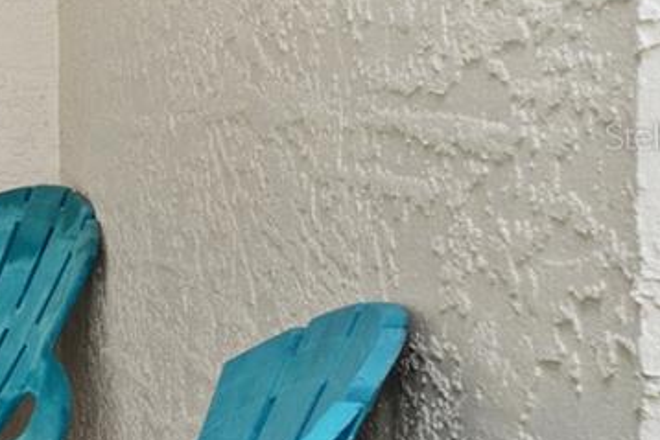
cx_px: -706
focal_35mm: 67
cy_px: 136
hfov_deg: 18.1
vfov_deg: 20.2
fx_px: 1229
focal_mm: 10
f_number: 8
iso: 250
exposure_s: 1/13
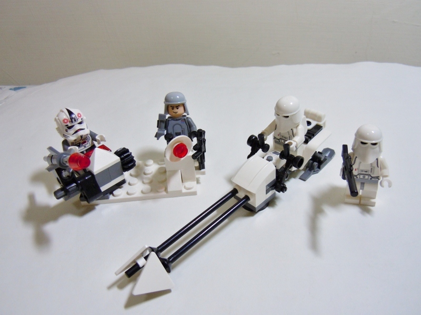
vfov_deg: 46.8
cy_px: 158
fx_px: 365
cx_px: 210
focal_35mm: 30
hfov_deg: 60.0
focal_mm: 5.4
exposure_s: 1/25
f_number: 3.5
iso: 200
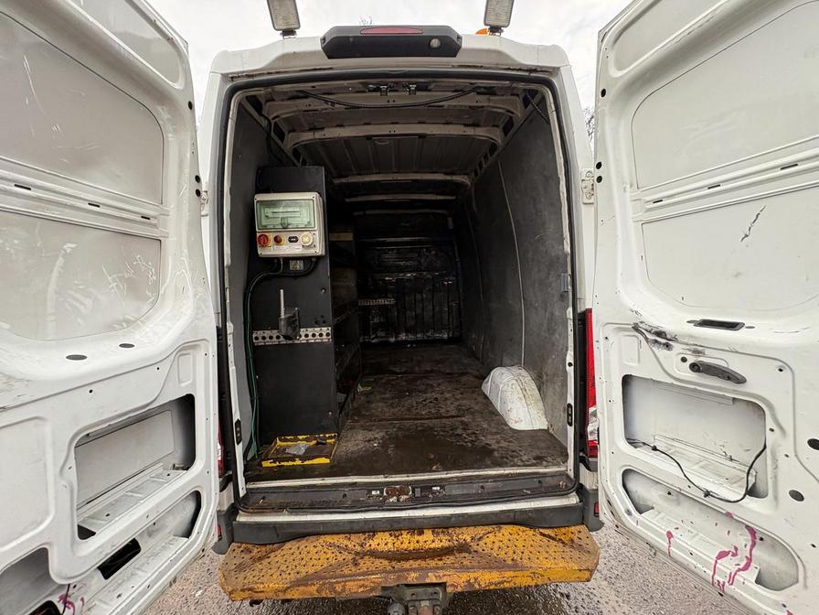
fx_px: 331
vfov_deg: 85.7
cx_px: 410
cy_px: 308
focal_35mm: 14
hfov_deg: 102.1
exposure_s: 1/99
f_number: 2.2
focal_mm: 2.22
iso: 160
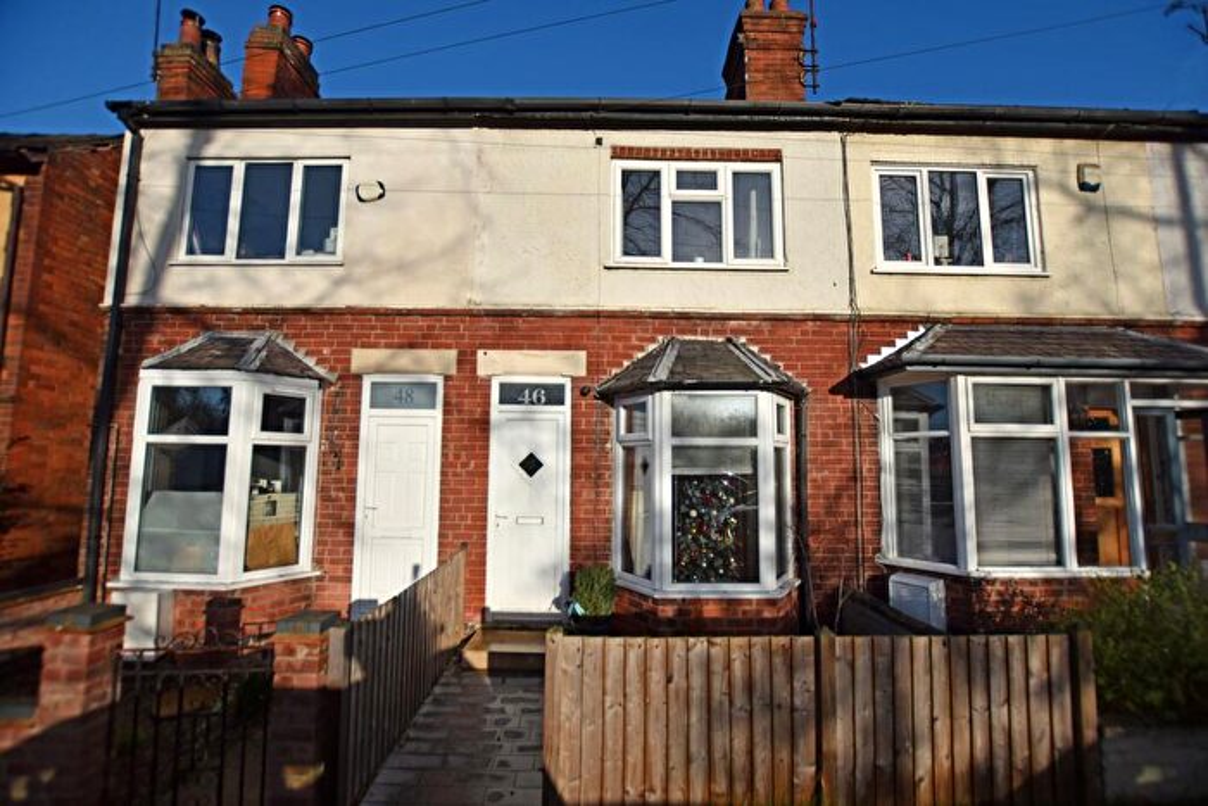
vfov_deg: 77.4
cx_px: 604
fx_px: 503
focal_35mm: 15
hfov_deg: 100.4
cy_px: 403
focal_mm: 10
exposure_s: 1/4000
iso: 100
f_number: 3.5
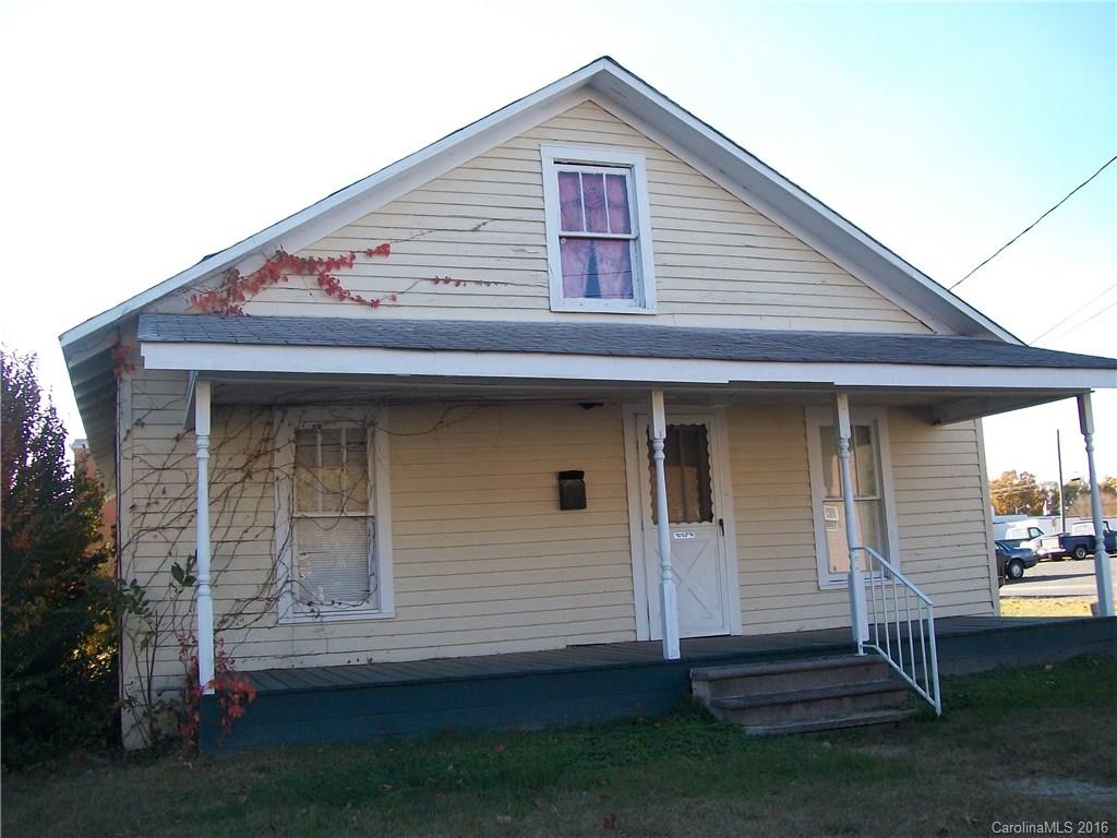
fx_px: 1162
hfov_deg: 51.4
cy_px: 419
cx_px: 558
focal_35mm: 36
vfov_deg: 39.7
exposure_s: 1/320
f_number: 2.7
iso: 80
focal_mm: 6
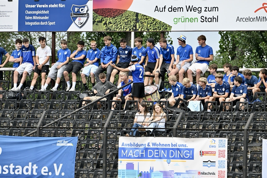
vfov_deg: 3.4
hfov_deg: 5.2
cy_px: 89
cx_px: 134
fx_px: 2966
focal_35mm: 400
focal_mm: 400
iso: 2500
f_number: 9
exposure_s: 1/1600
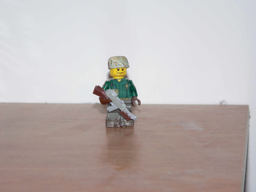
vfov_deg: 11.7
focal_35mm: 127
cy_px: 96
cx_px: 128
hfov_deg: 15.5
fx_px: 939
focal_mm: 21.2
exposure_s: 1/60
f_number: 2.8
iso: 100
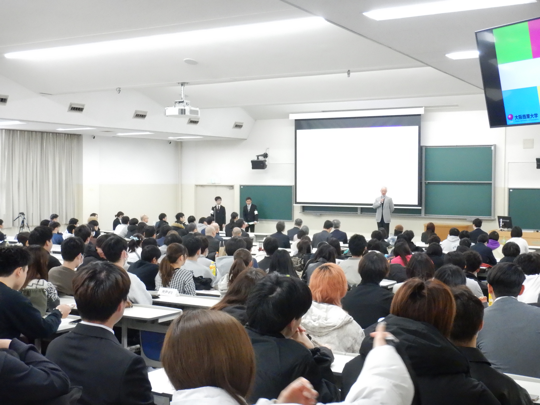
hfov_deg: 39.7
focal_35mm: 48
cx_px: 270
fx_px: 749
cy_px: 202
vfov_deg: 30.3
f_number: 4.3
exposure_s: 1/50
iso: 1600
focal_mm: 8.5
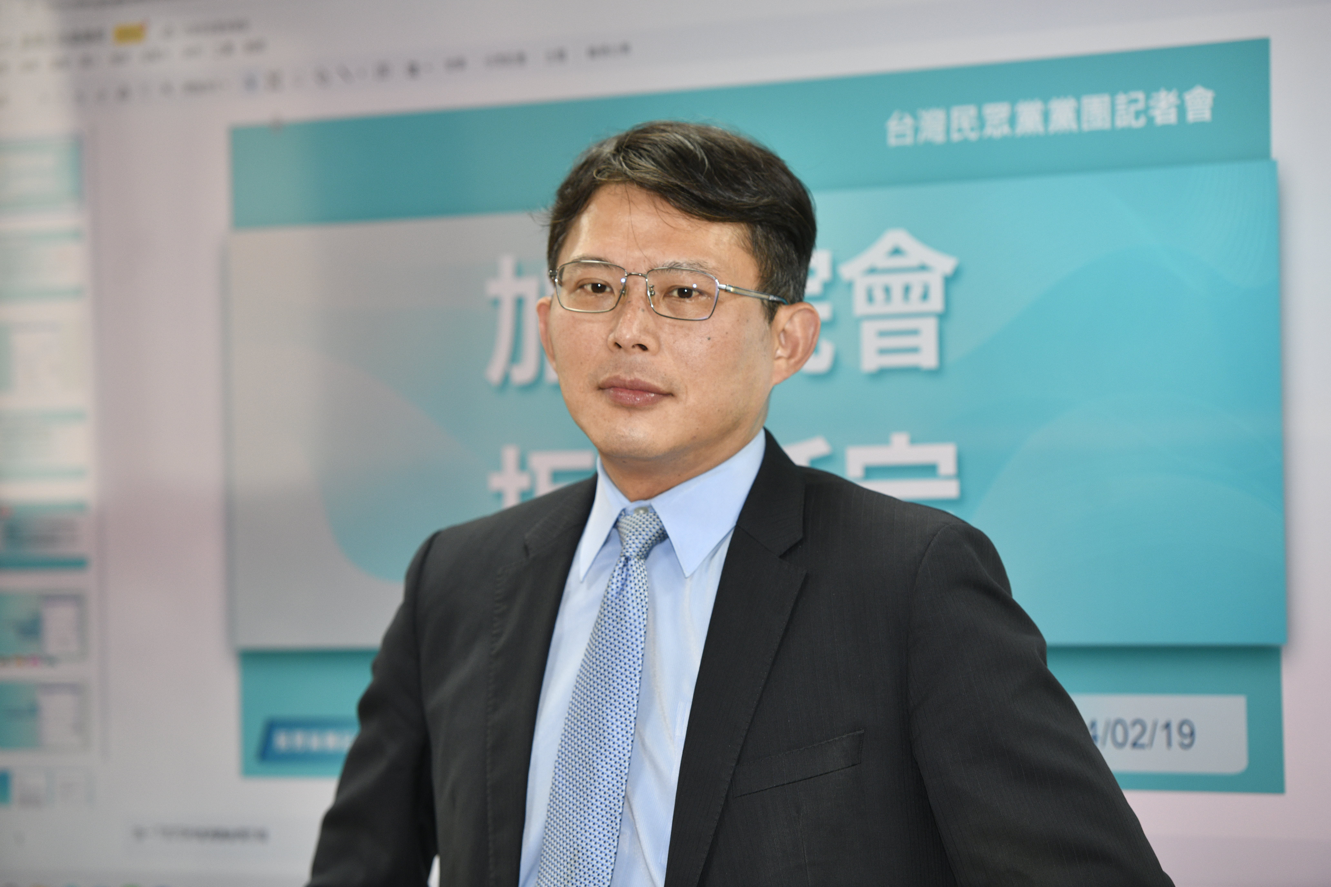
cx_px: 666
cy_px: 444
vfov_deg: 10.2
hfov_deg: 15.2
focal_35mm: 135
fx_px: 4991
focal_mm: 135
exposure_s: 1/125
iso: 800
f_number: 4
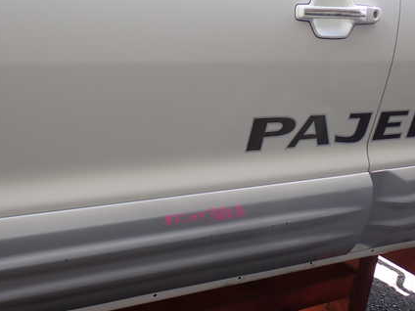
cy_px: 132
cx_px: 146
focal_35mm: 51
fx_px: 611
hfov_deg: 37.2
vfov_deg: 28.5
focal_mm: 6.37
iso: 100
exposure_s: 1/100
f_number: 2.5
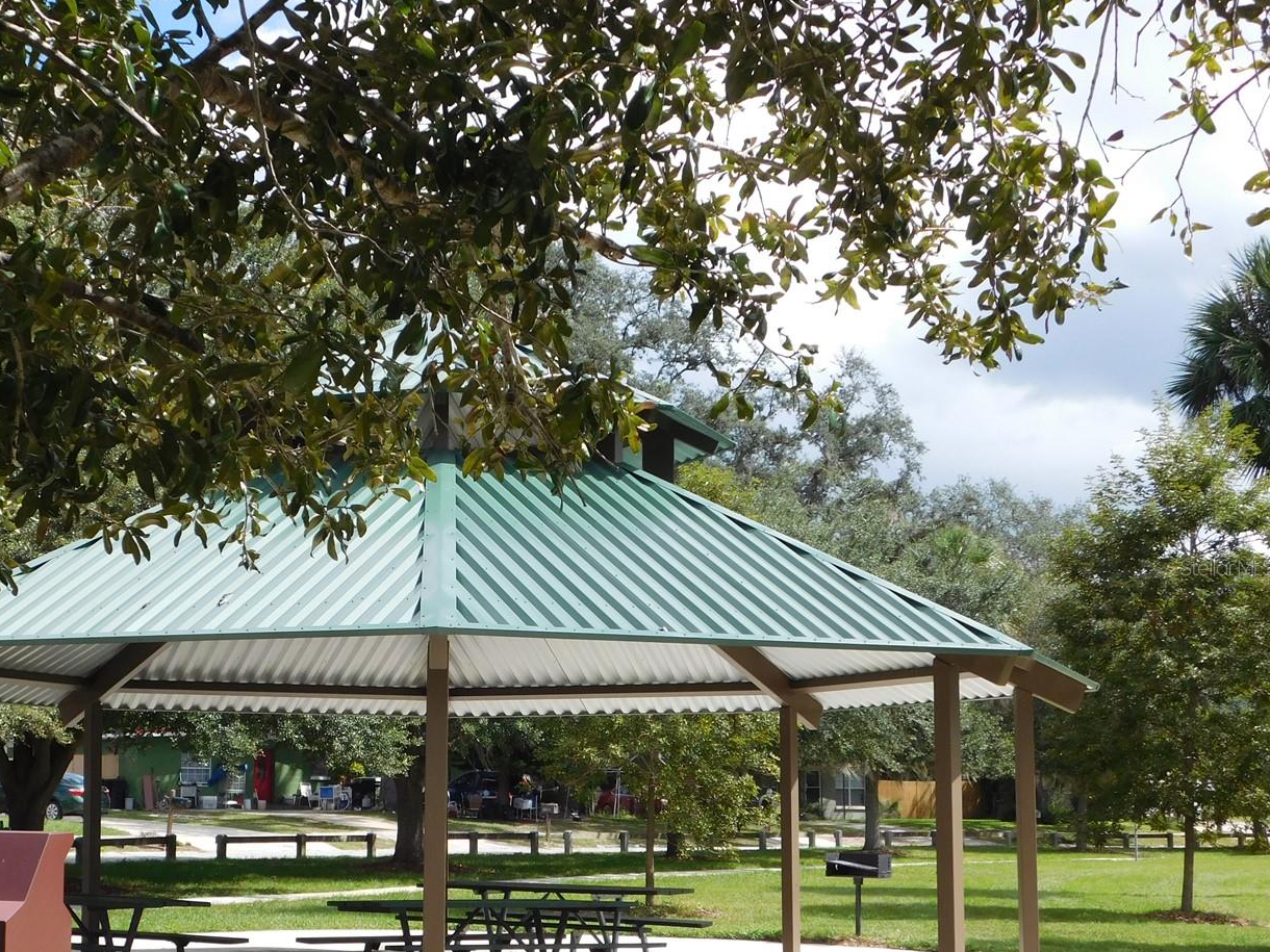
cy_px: 567
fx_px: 2165
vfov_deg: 24.8
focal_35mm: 59
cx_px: 446
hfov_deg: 32.5
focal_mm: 8
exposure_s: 1/800
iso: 125
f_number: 3.7
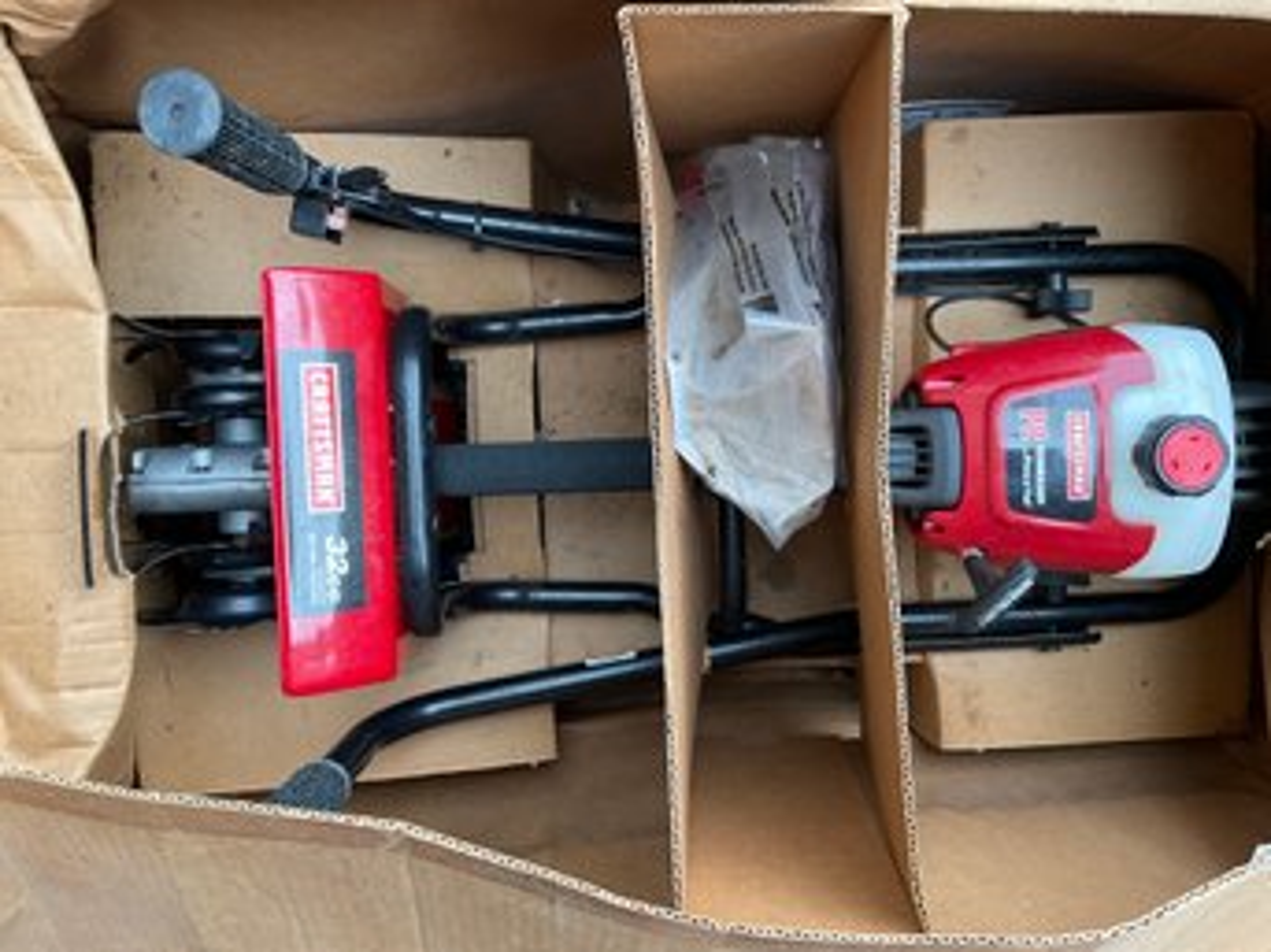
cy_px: 476
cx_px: 636
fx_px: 1064
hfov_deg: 61.7
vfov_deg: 48.2
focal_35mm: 29
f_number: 1.8
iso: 50
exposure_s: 1/60
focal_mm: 3
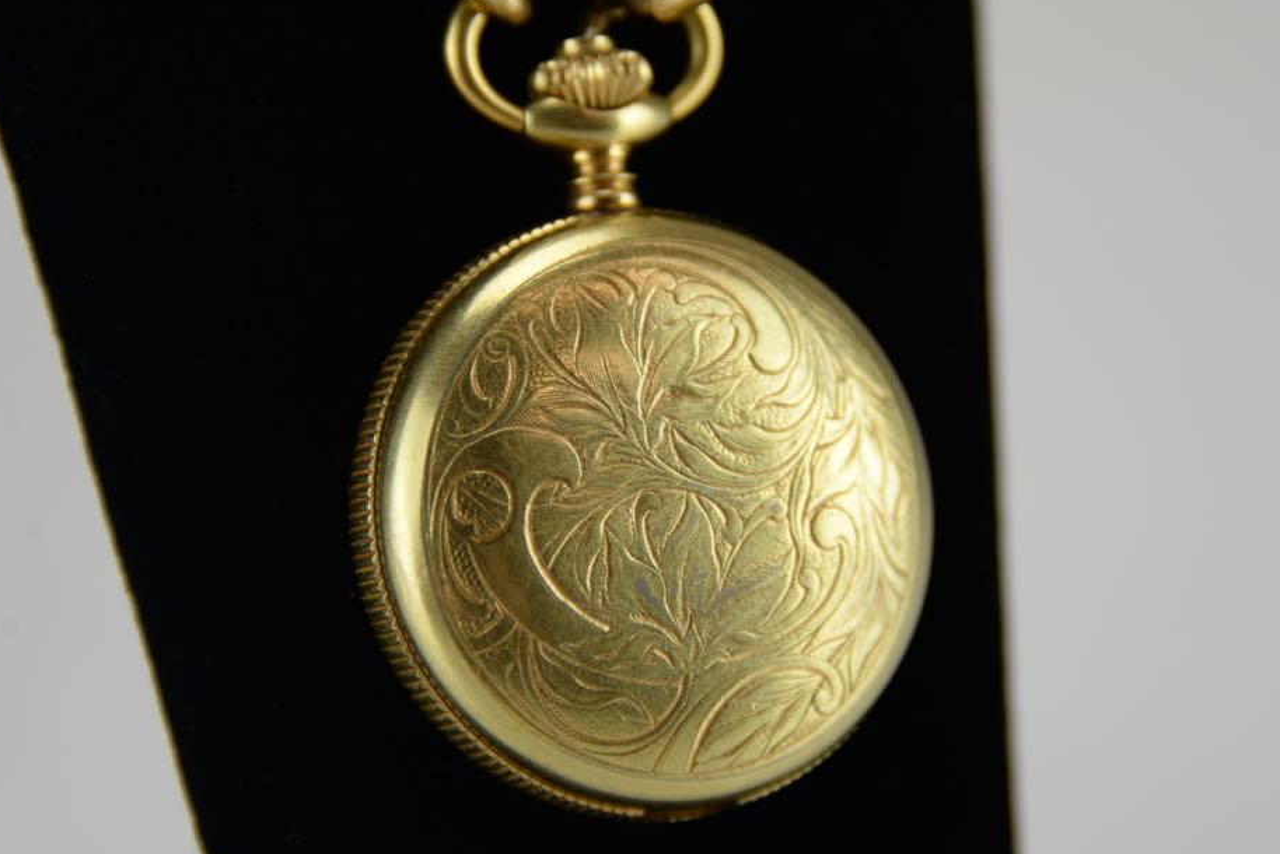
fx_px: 14937
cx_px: 744
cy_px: 391
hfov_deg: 4.9
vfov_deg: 3.3
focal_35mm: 420
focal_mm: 300
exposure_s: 1/160
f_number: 5.6
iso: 400
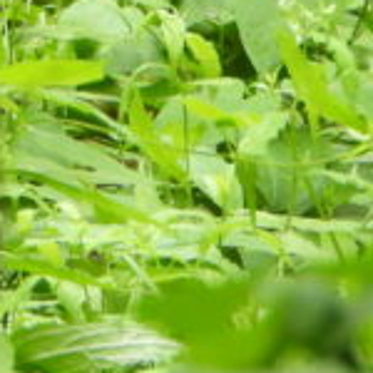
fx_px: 44241
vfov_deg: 0.5
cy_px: -274
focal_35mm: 3629
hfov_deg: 0.5
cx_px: -102
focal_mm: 144
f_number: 5.6
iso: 560
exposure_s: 1/125
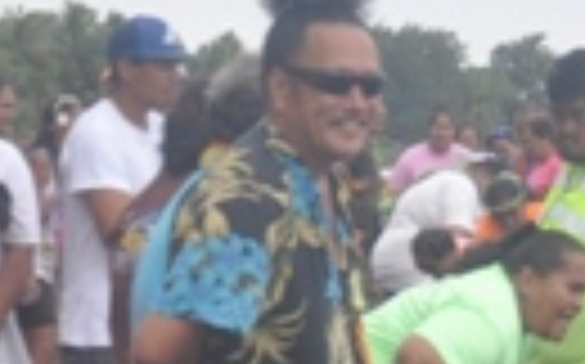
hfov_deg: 11.8
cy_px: 371
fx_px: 2692
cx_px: 904
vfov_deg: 7.7
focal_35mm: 169
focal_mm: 18
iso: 400
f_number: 4
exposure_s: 1/1000
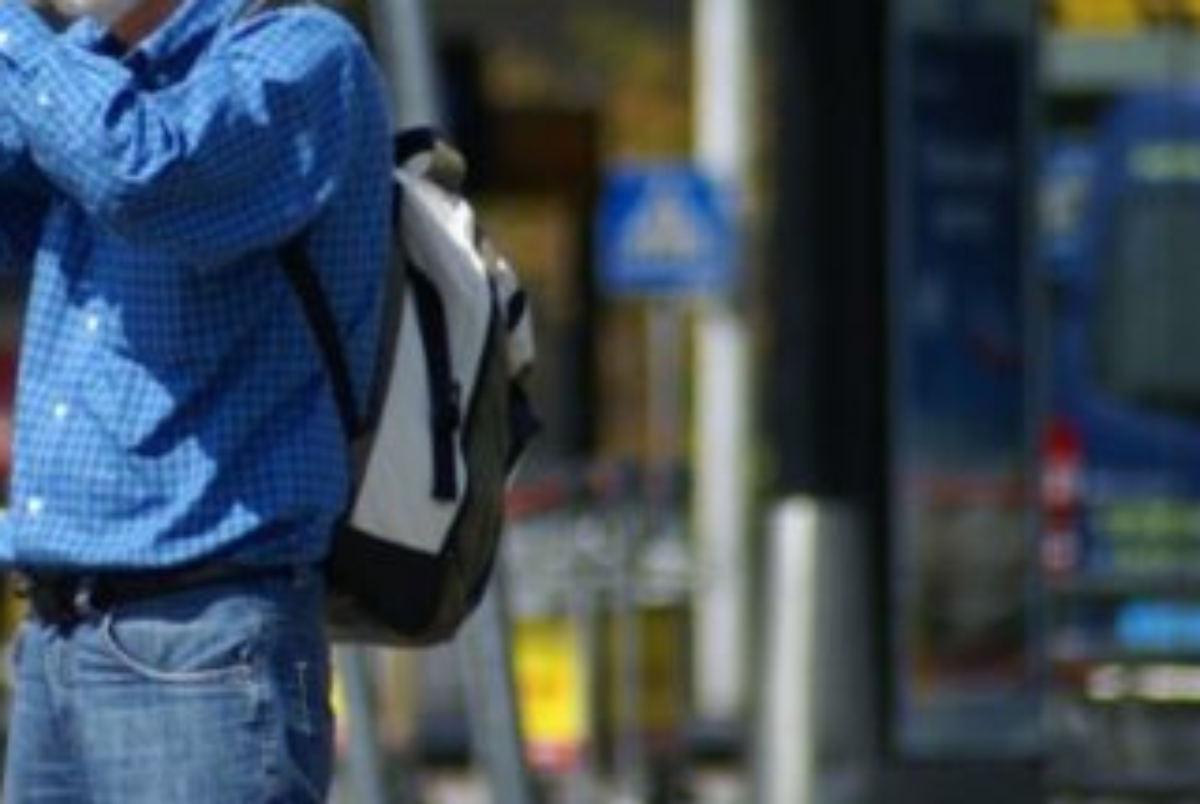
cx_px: 142
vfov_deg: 1.6
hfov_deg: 2.4
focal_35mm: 841
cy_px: 148
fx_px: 28072
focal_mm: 300
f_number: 5.6
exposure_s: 1/500
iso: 100
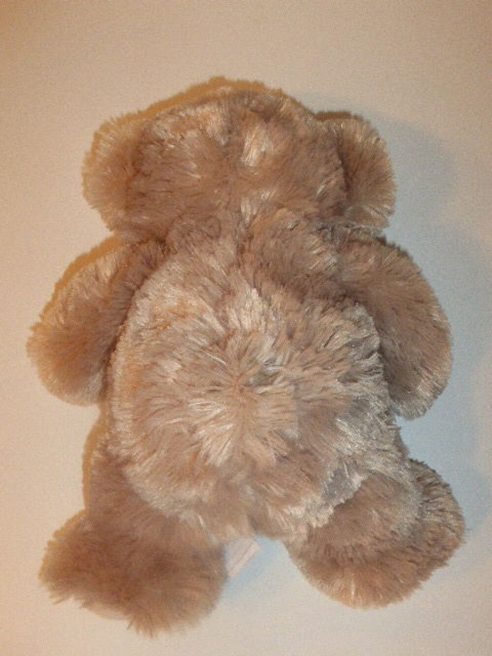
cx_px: 246
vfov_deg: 52.6
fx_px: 663
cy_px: 328
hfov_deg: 40.7
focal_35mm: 35
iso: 640
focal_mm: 6.1
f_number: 3.7
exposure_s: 1/60
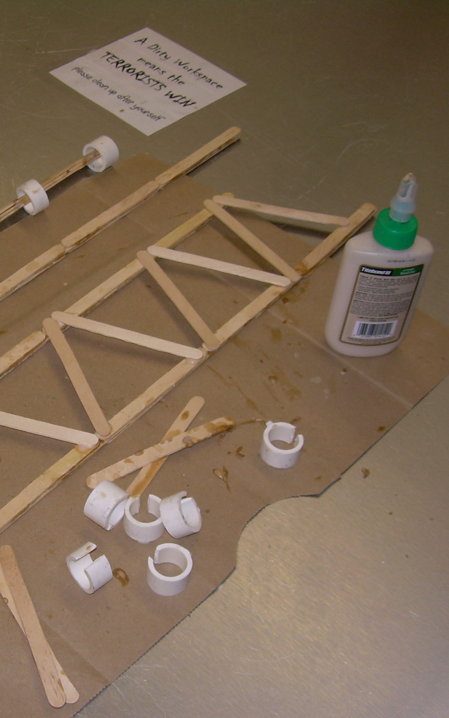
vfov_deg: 37.5
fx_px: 1058
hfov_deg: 23.3
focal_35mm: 54
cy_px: 360
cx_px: 39
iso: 50
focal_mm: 6.3
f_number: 2.8
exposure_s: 1/60
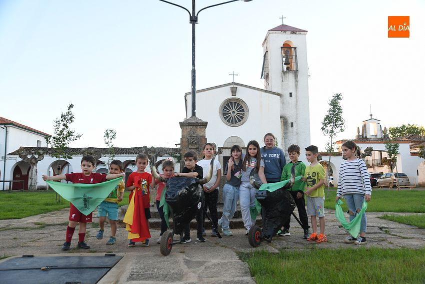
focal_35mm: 30
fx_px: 354
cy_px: 142
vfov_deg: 43.6
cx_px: 212
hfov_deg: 61.9
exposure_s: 1/200
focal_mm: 30
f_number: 5.6
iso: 500
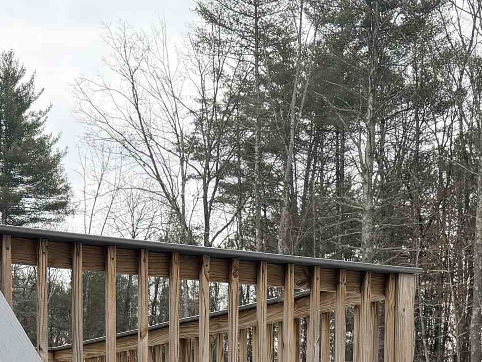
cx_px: 247
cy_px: 481
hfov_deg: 25.7
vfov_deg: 18.0
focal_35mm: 76
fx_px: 1059
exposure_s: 1/121
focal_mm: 6.76
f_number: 1.78
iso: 125
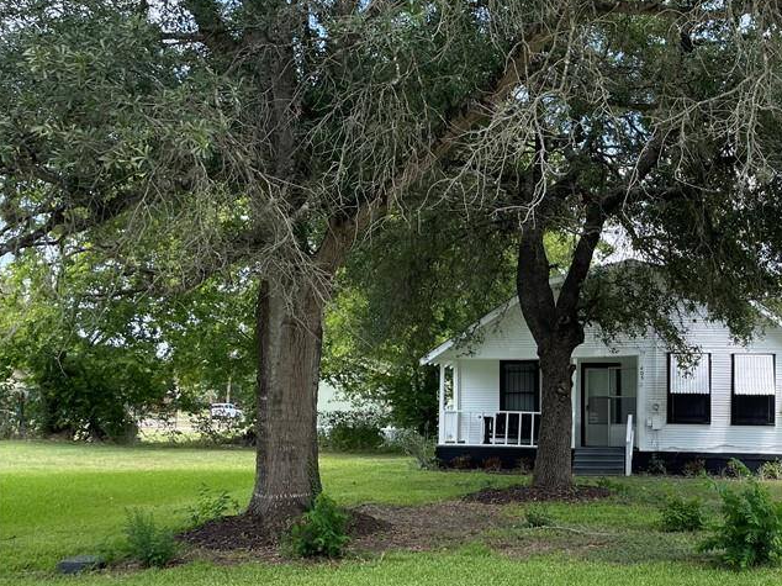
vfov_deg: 34.0
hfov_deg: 42.7
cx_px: 628
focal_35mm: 42
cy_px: 397
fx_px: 948
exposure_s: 1/924
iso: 50
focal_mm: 4.2
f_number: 1.6
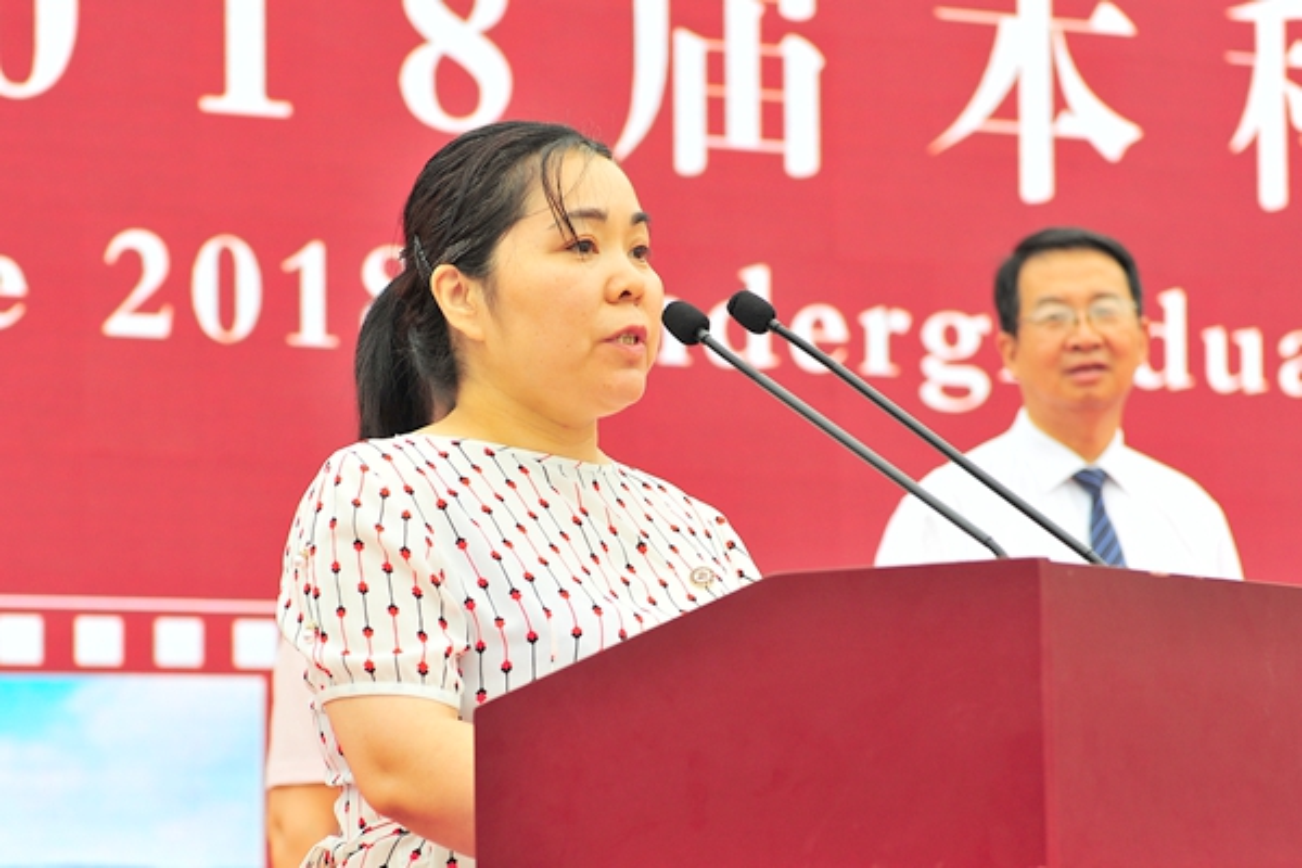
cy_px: 434
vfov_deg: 19.5
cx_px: 651
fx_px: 2531
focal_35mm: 70
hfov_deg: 28.8
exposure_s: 1/320
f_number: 4
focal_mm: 70
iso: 200
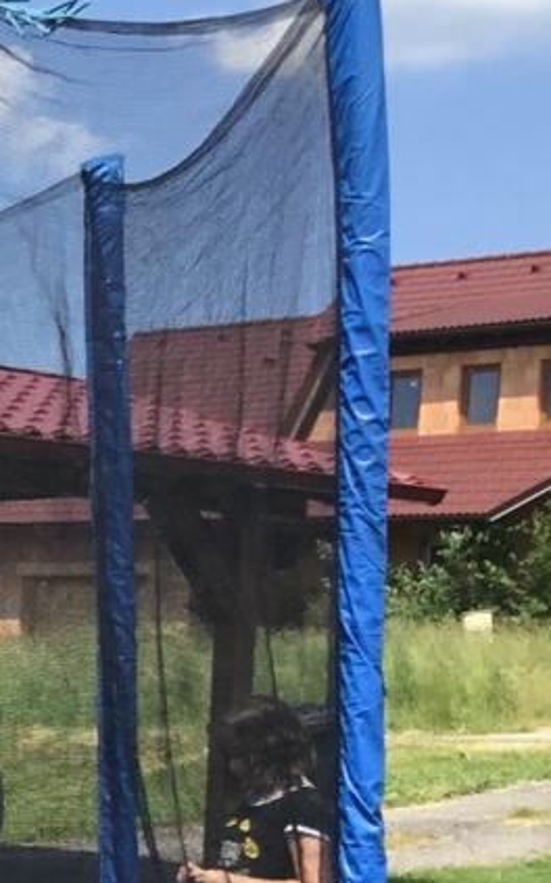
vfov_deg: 19.7
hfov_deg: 10.6
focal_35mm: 104
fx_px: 2501
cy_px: 772
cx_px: -808
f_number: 2.4
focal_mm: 3.3
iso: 25
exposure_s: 1/840
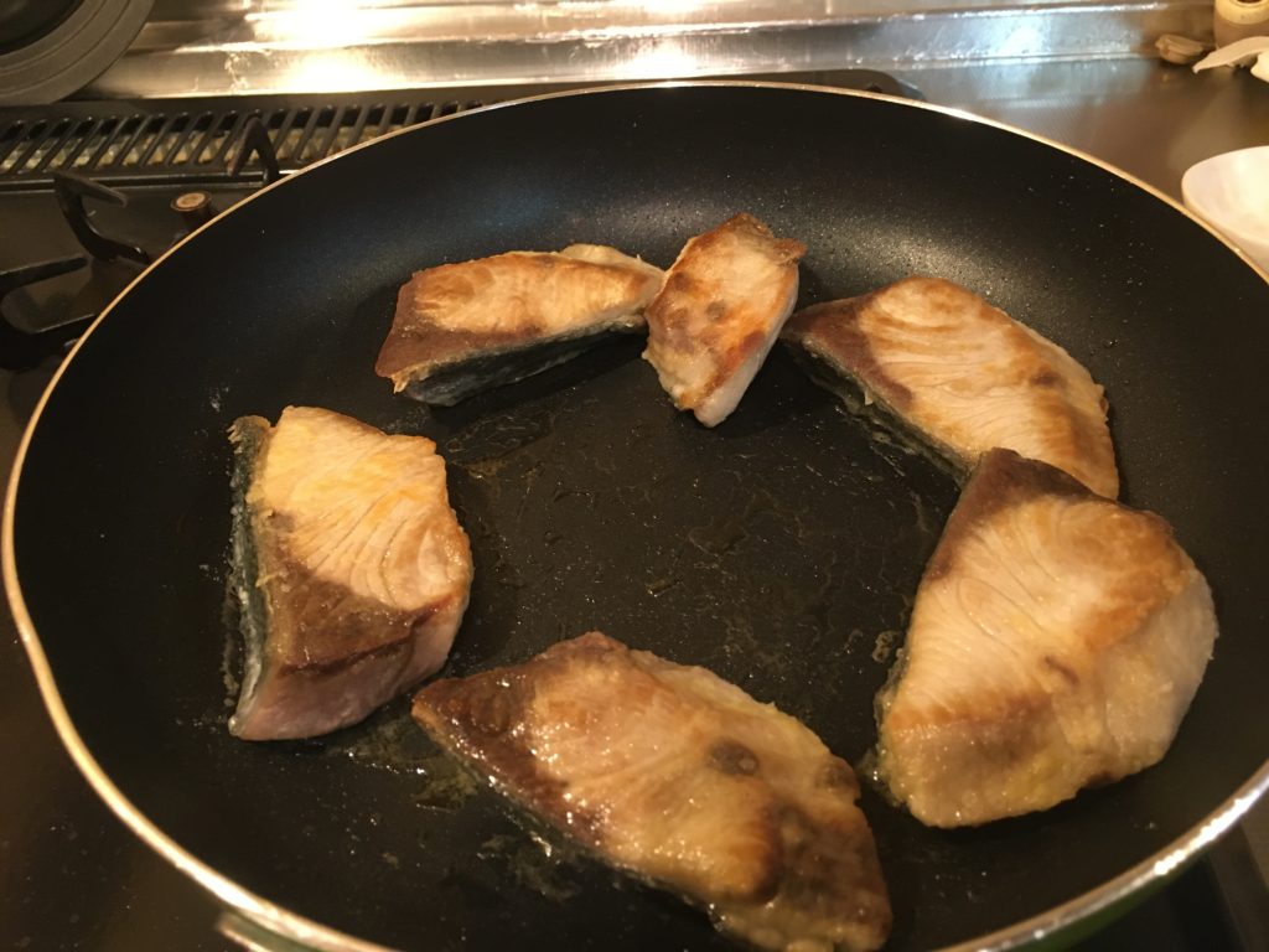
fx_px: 1063
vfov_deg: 48.2
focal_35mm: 29
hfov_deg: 61.7
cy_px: 476
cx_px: 634
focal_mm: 4.15
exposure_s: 1/24
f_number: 2.2
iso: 200
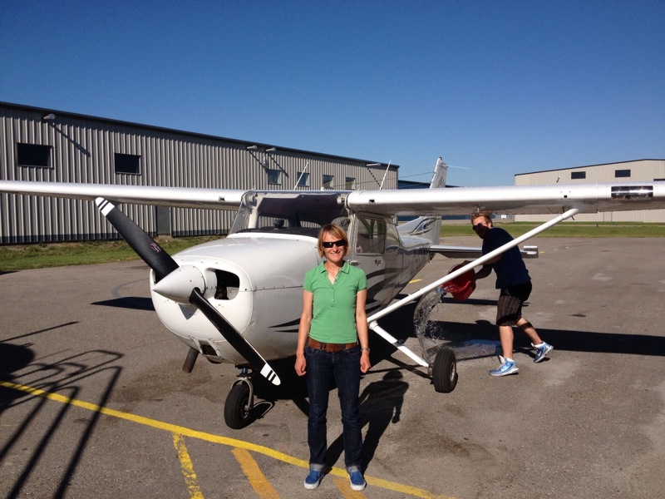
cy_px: 250
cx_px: 332
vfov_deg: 40.7
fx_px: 672
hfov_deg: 52.6
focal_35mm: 35
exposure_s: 1/3067
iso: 64
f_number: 2.4
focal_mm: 4.28
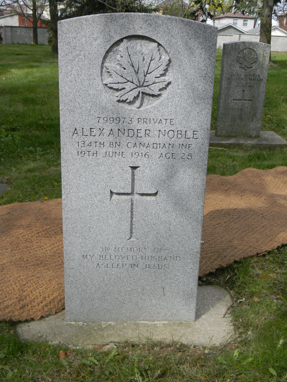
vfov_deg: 45.8
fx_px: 453
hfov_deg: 35.1
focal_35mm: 41
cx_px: 144
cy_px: 191
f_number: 3.8
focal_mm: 7.3
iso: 80
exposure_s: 1/400
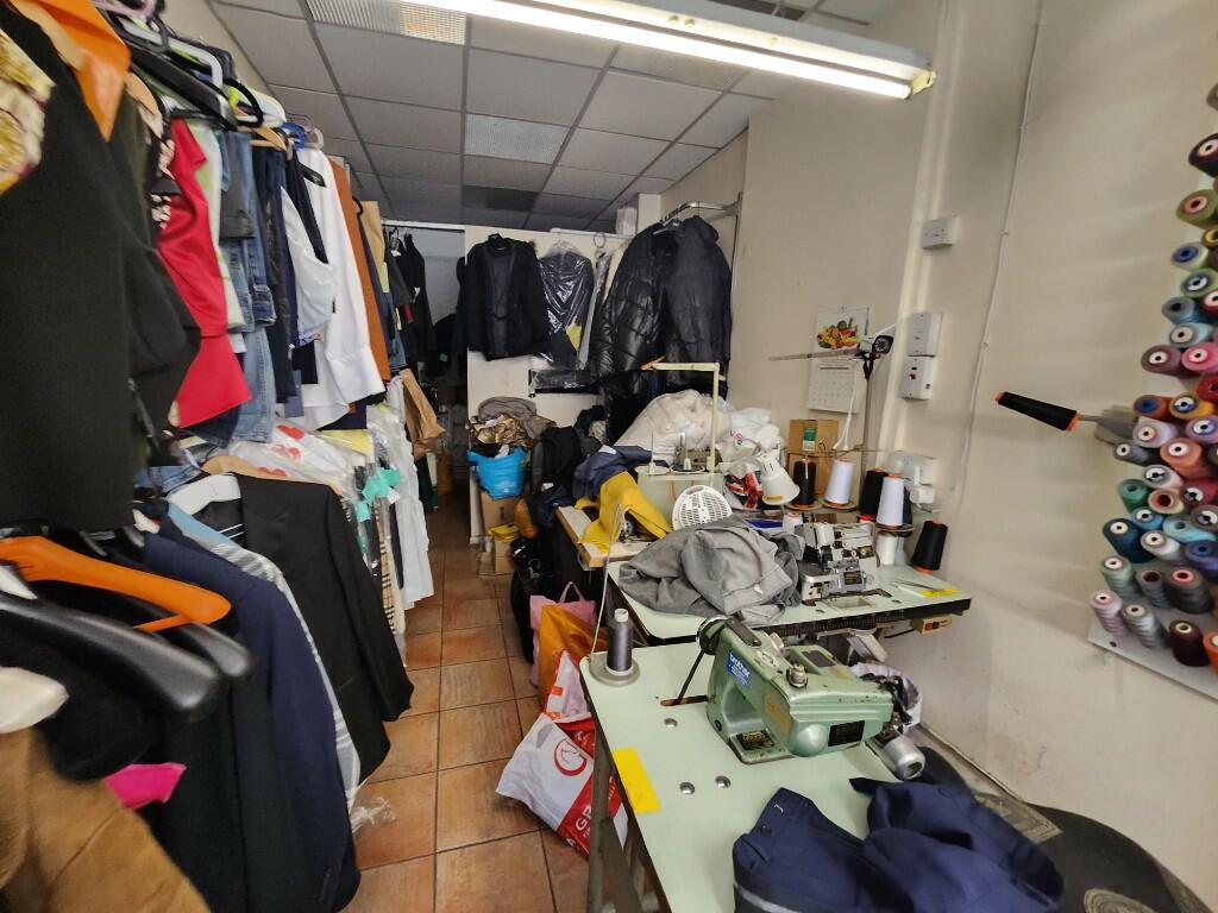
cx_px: 609
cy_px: 456
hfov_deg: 106.2
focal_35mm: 13
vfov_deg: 89.9
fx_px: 457
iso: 250
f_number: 2.2
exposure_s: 1/50
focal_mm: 1.7
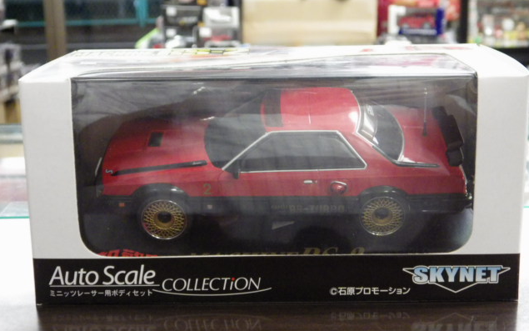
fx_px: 908
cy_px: 145
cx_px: 264
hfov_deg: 32.5
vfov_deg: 20.6
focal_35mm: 63
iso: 1000
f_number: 4
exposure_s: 1/25
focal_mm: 10.7
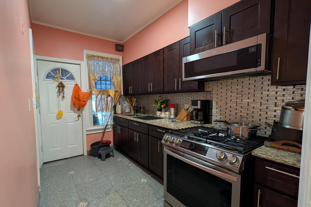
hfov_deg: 100.1
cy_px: 111
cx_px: 142
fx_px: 130
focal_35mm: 15
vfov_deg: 77.2
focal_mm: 2.02
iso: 168
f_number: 1.7
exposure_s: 1/40
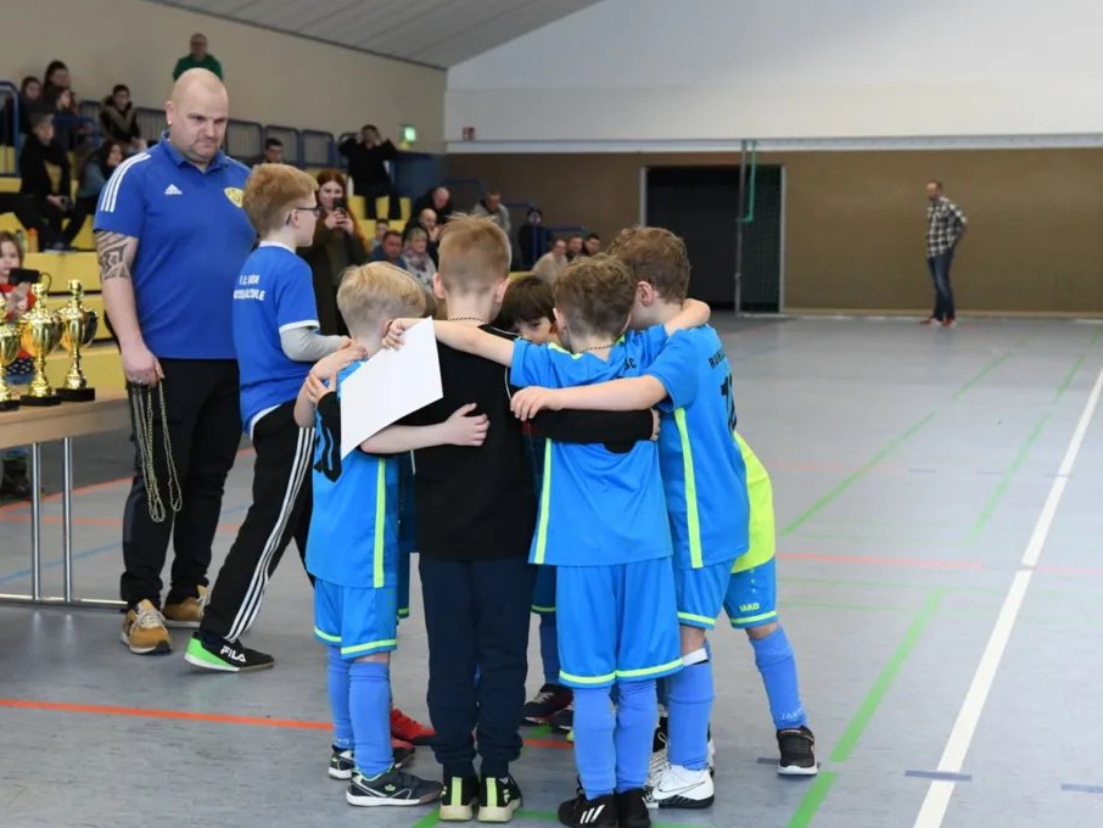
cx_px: 581
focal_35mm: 63
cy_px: 414
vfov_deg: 23.3
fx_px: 2008
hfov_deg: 30.7
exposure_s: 1/500
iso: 8000
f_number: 5.6
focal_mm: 58
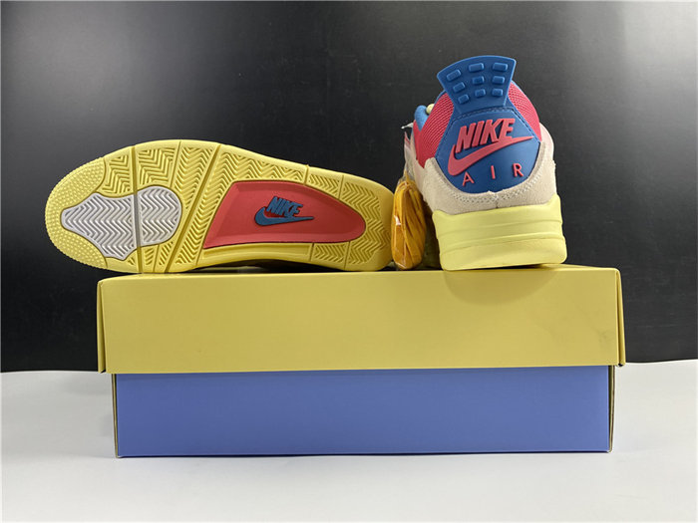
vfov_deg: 53.1
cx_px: 349
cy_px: 262
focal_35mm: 26
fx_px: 524
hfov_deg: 67.3
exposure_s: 1/100
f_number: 1.8
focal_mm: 4.25
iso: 100
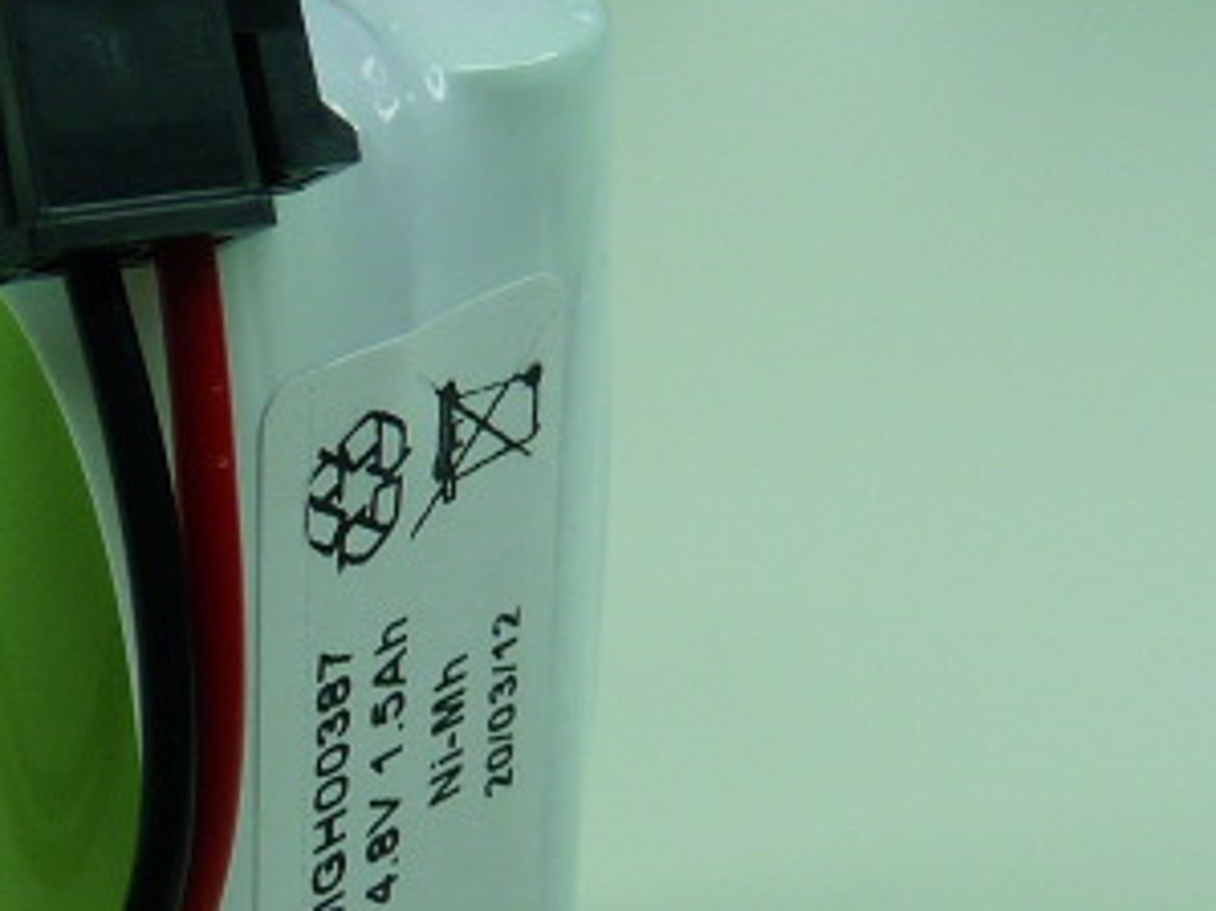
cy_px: 630
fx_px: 3687
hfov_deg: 18.4
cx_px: 102
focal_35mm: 105
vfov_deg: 14.1
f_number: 3.2
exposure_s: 1/100
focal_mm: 4.8
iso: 100
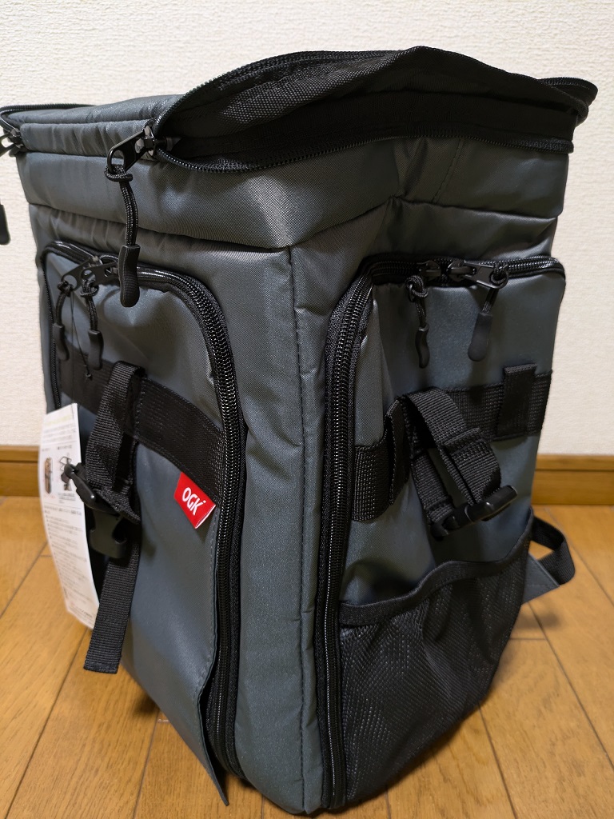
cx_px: 307
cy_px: 410
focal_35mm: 25
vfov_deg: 69.4
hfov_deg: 54.9
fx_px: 591
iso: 302
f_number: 1.89
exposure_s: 1/30
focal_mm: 5.43
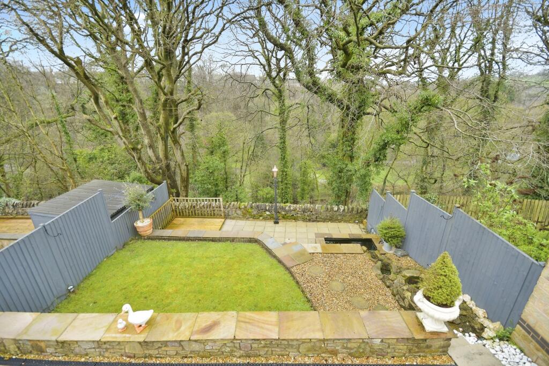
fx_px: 229
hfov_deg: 100.4
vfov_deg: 77.3
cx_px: 274
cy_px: 183
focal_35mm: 15
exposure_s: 1/100
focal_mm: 10
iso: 400
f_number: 8
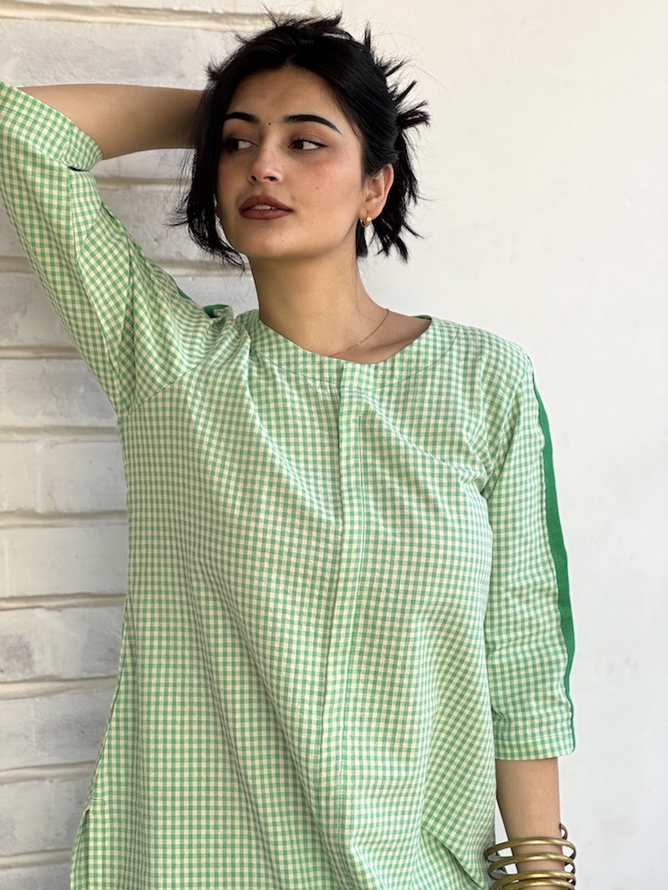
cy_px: 445
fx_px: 1981
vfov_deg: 25.3
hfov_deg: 19.1
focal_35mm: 77
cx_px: 334
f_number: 2.8
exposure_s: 1/99
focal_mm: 9
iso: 32
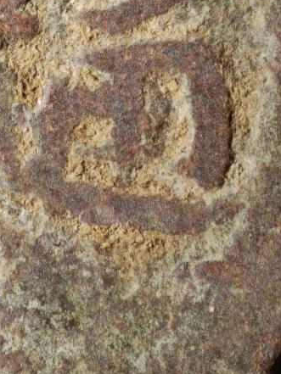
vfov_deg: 4.5
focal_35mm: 441
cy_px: -47
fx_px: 4771
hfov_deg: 3.4
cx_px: -189
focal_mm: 9
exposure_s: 1/94.4
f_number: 2
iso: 125
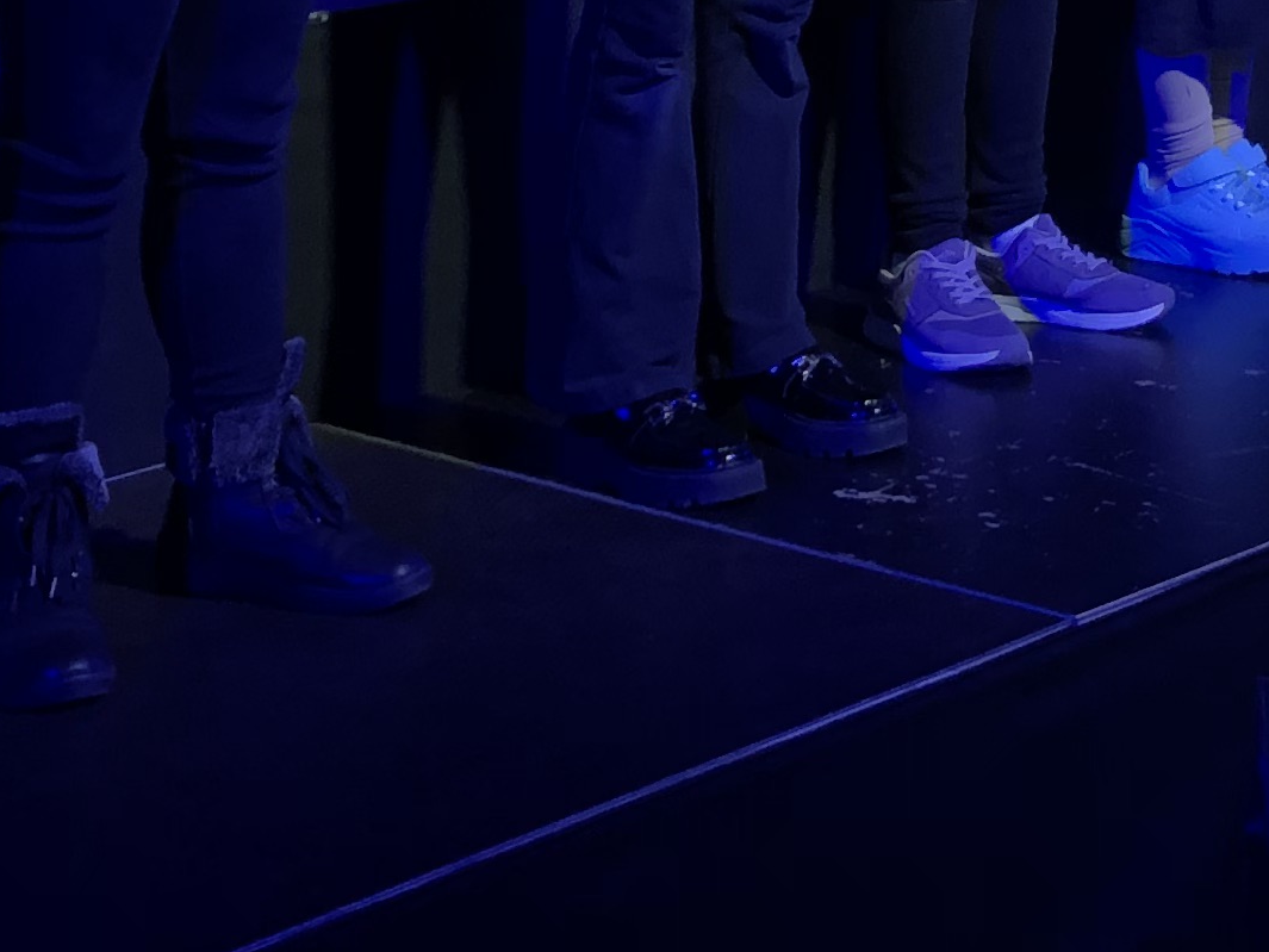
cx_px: 1251
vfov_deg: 12.6
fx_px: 3886
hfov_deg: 18.1
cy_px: -811
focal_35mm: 106
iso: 400
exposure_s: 1/44
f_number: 1.8
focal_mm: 3.99
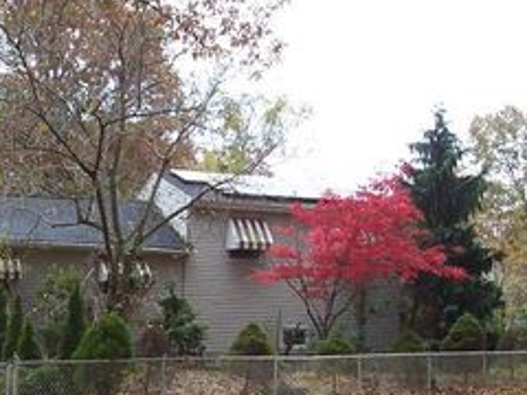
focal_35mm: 77
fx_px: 1172
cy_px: 218
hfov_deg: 25.0
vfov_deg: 19.1
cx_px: 132
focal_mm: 5.6
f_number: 2.8
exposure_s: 1/250
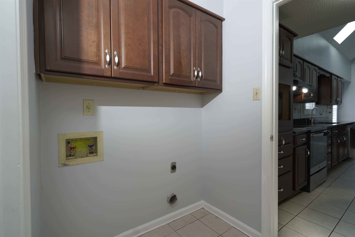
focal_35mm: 17
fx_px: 168
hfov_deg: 93.3
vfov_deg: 70.4
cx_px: 178
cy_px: 118
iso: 250
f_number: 4
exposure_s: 1/80
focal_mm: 17
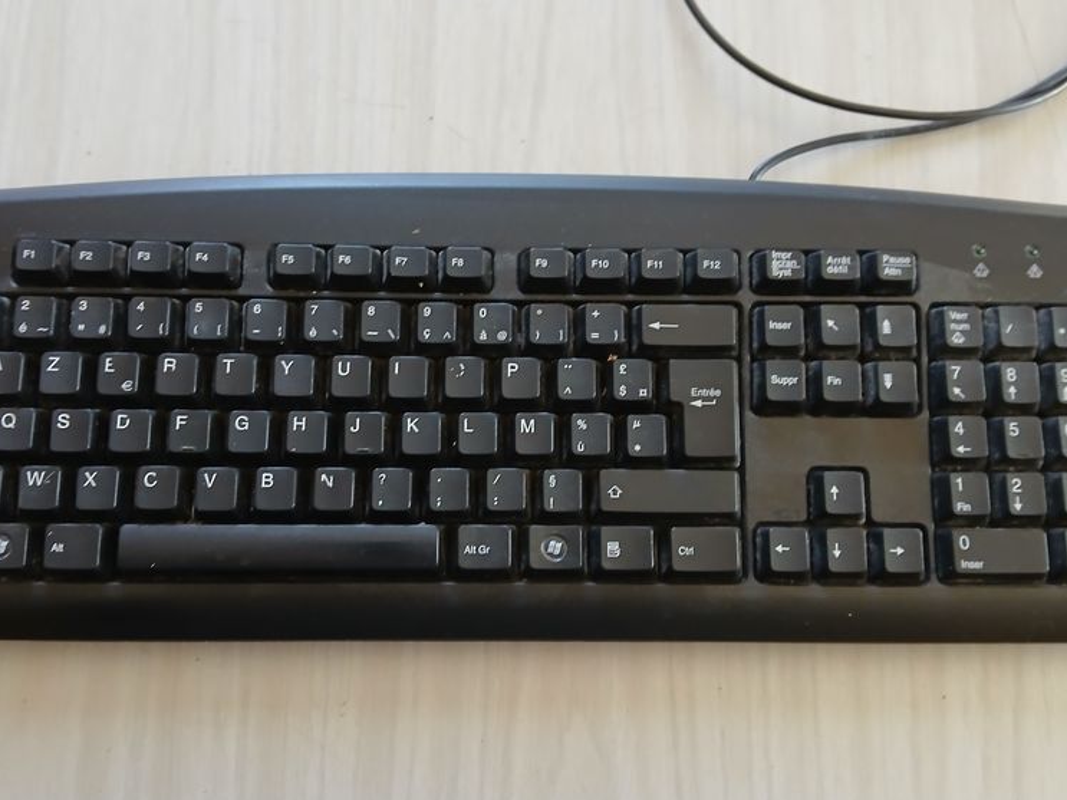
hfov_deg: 52.6
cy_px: 435
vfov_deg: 40.7
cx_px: 521
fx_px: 1079
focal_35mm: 35
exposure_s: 1/33.3
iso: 250
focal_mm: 3.98
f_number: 1.8
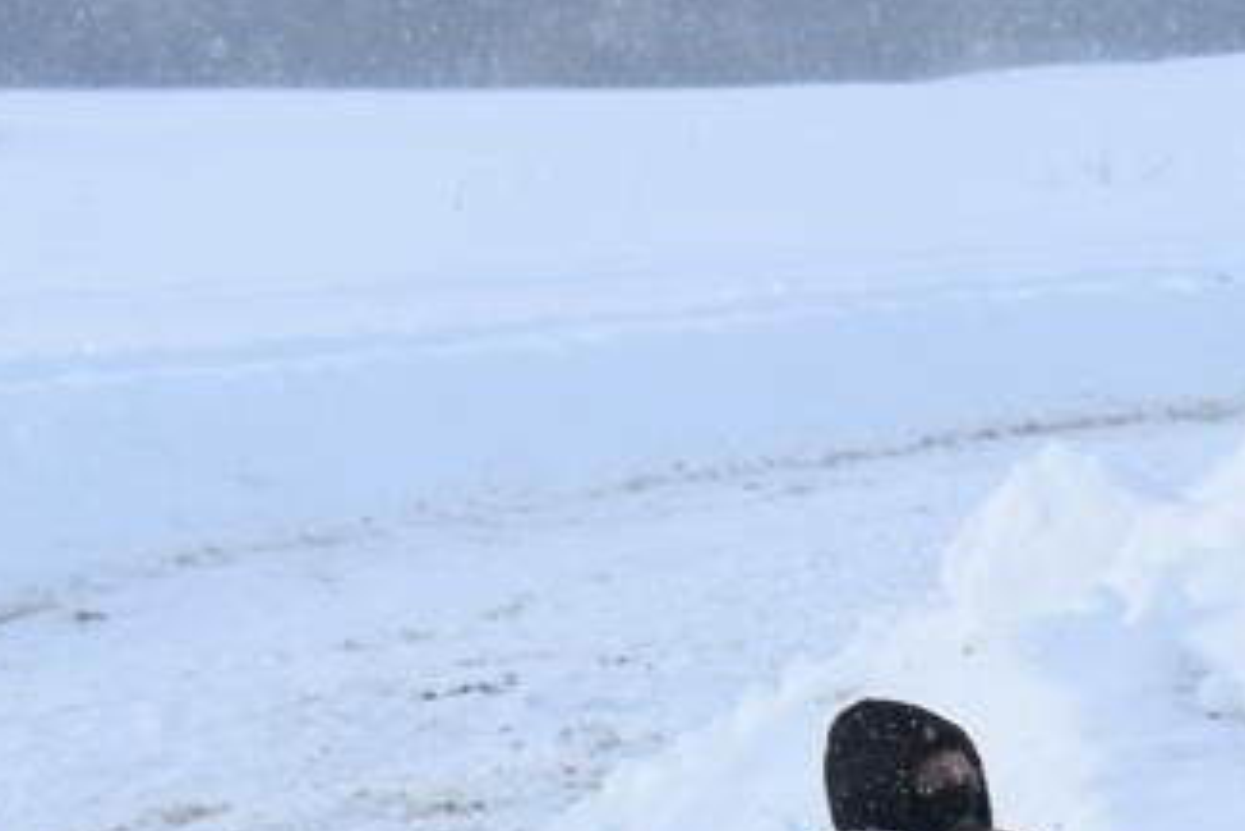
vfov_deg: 5.3
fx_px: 8980
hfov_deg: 7.8
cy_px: 906
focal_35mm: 260
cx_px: 1816
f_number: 9
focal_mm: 55
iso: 100
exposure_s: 1/320
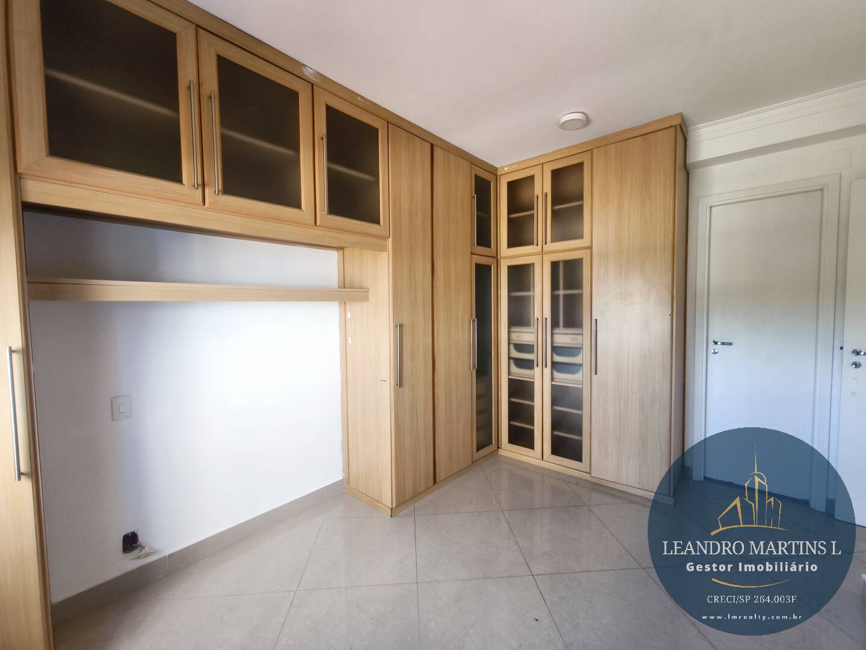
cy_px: 325
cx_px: 433
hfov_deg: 98.2
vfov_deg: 81.7
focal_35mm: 15
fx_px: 375
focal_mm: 1.91
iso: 160
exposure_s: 1/30
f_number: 2.2
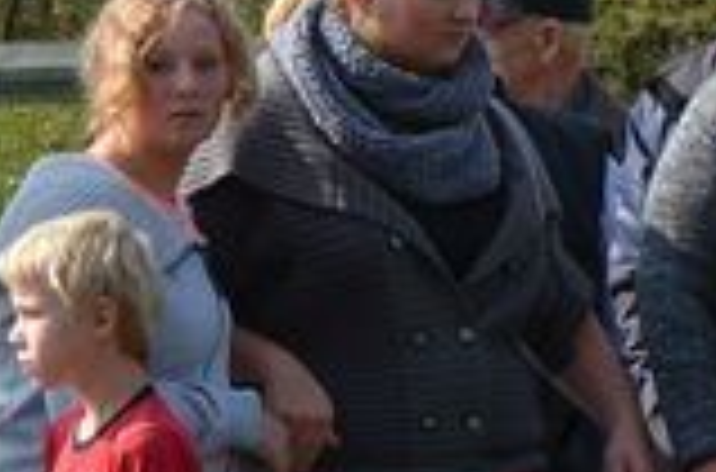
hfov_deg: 4.2
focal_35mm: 491
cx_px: 221
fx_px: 9736
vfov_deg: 2.8
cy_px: 198
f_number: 8
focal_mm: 52
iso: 140
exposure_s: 1/250
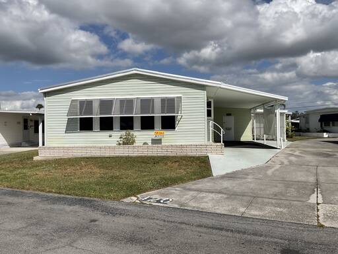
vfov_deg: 48.2
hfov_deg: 61.7
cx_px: 169
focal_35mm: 29
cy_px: 127
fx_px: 283
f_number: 1.8
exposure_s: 1/5263
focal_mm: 3
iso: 16
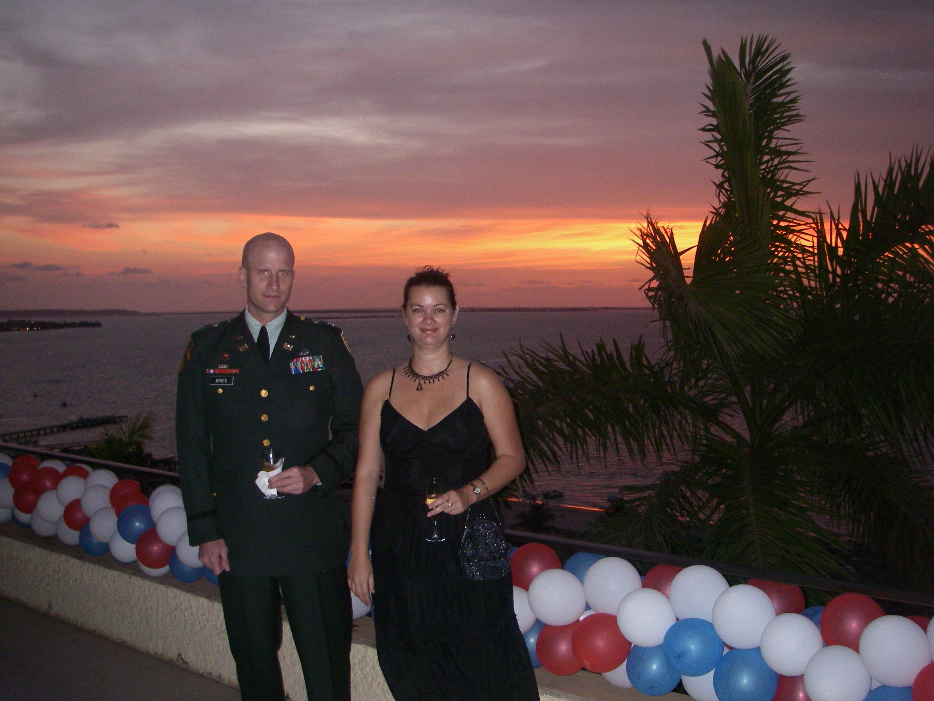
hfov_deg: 49.0
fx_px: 1025
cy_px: 350
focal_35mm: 38
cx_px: 467
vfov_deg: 37.7
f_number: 3.3
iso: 320
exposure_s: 1/40
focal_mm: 6.3
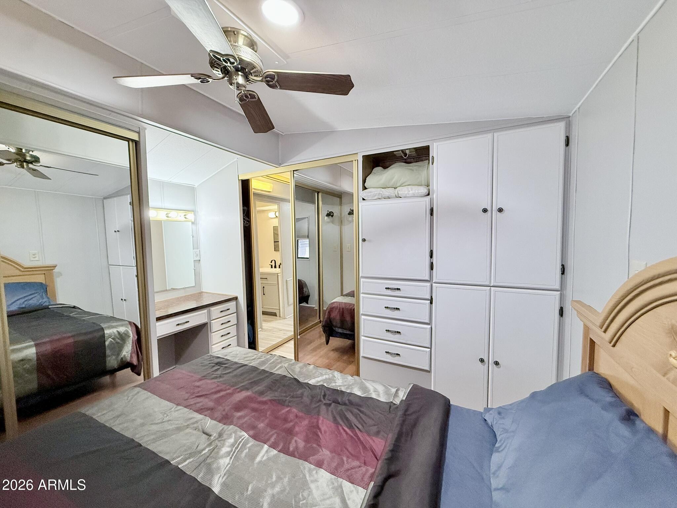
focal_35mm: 14
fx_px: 274
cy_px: 254
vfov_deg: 85.7
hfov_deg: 102.1
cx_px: 338
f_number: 2.2
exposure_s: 1/120
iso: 320
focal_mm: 2.22
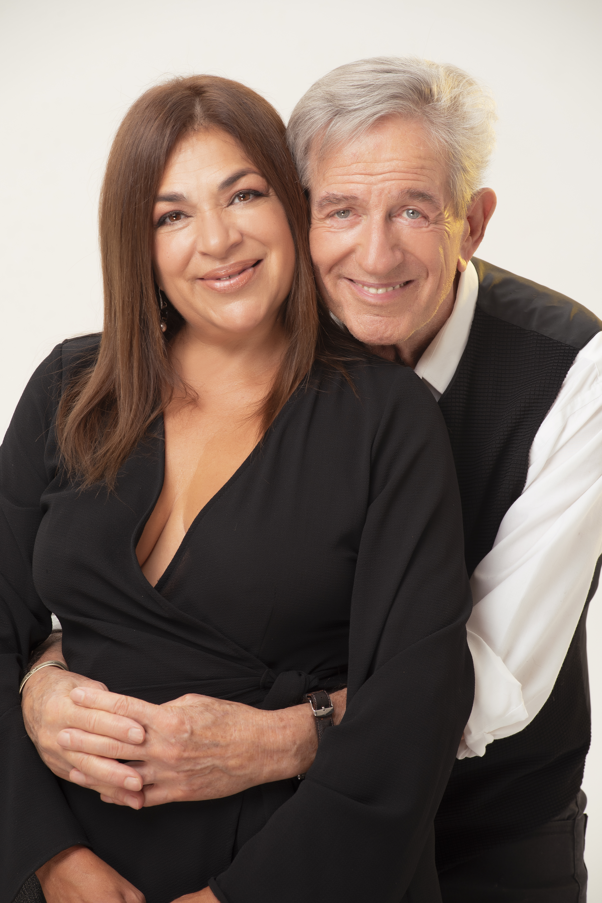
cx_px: 301
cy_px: 452
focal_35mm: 145
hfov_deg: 9.5
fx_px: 3633
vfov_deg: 14.1
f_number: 8
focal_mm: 145
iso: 160
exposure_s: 1/125
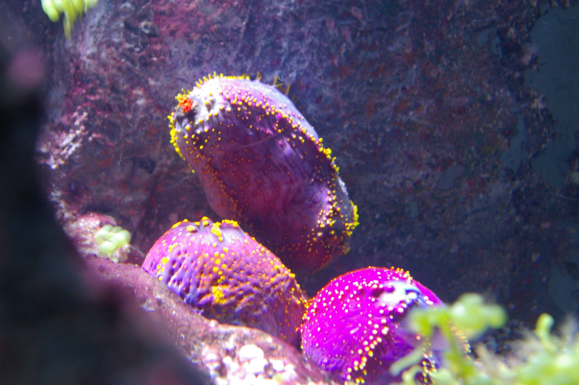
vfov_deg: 23.7
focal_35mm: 57
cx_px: 290
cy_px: 192
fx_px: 916
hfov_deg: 35.1
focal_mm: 38
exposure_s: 1/2
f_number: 6.7
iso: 400
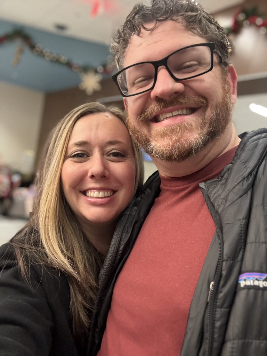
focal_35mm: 30
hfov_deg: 46.8
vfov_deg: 60.0
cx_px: 134
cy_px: 178
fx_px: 309
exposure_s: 1/40
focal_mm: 2.69
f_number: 1.9
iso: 320
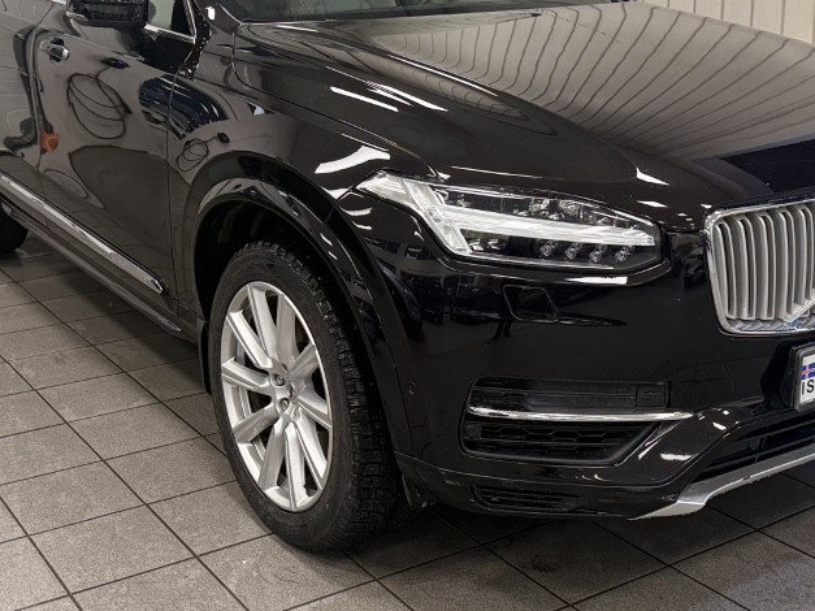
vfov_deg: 29.4
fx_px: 1153
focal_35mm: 49
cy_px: 199
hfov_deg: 38.8
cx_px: 338
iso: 200
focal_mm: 6.76
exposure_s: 1/100
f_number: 1.78
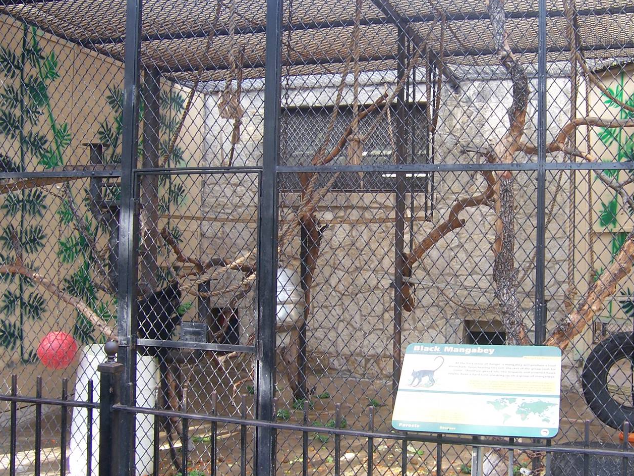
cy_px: 242
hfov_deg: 44.7
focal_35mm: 42
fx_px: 769
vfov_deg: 34.4
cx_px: 360
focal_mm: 5.5
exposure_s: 1/60
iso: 80
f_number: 3.4
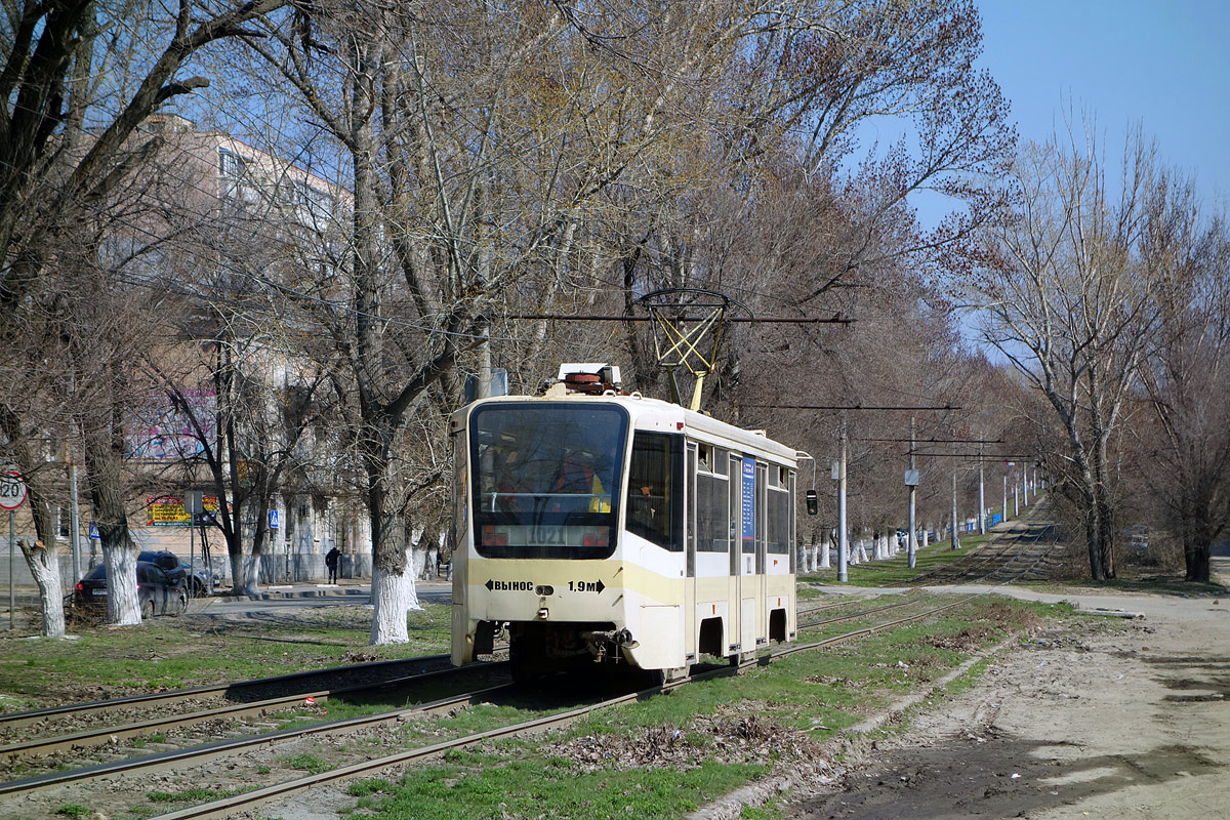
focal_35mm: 100
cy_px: 410
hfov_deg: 20.4
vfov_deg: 13.7
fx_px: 3416
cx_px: 615
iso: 125
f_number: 4.9
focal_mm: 37.1
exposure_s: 1/640
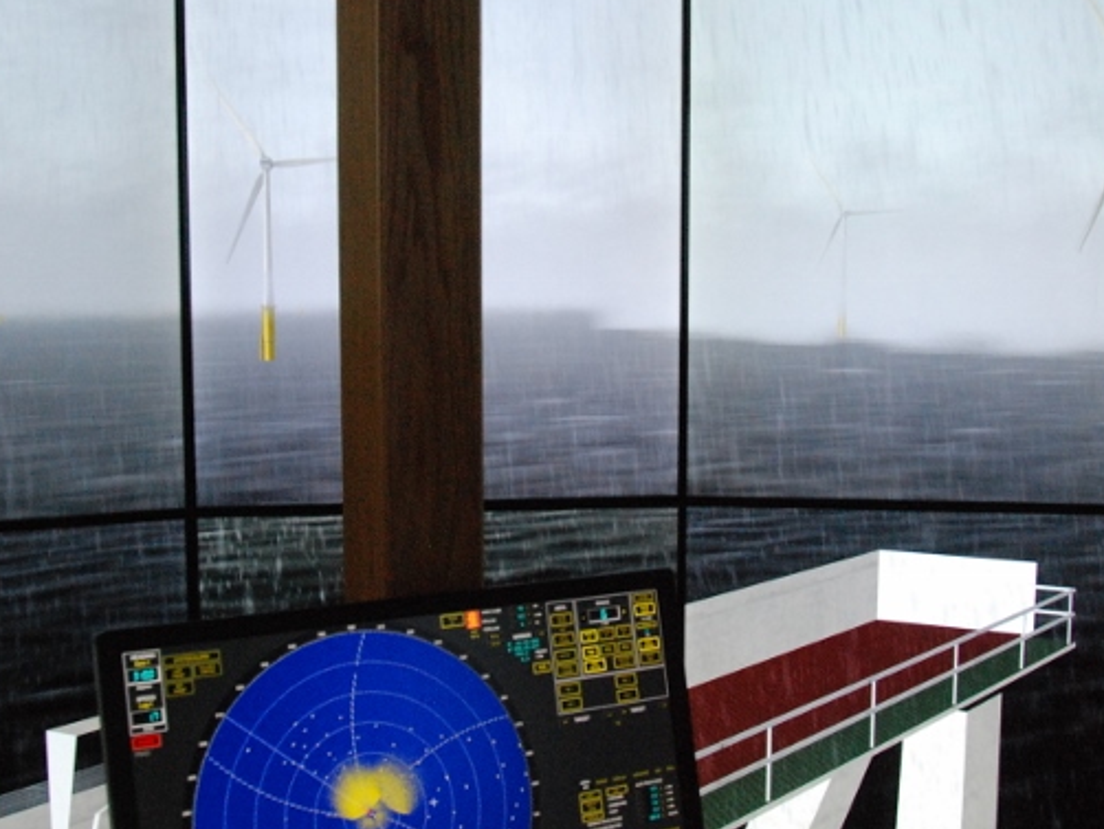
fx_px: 1468
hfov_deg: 41.2
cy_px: 449
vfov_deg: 31.5
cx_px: 605
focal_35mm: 46
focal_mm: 20
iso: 1600
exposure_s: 1/100
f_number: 5
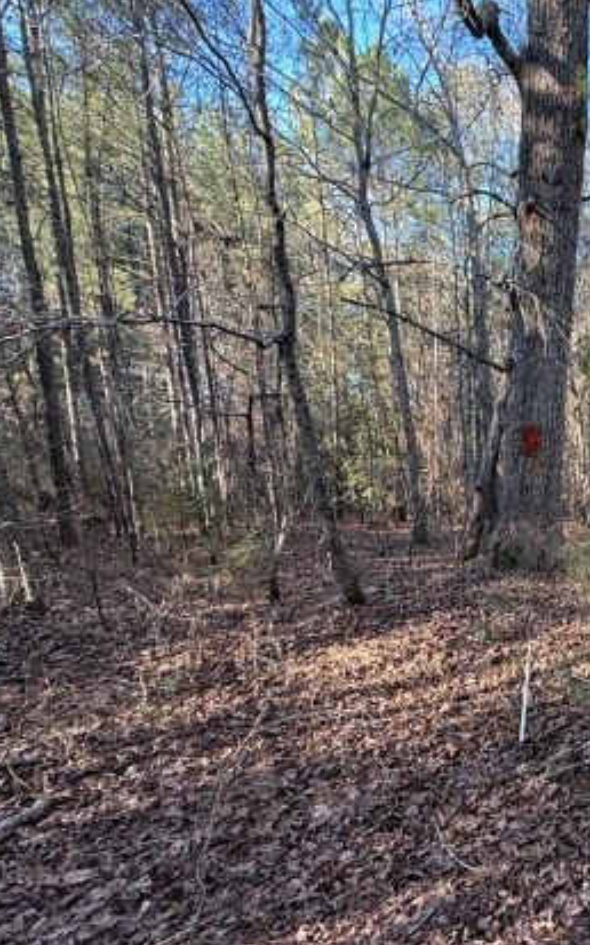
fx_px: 592
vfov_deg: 76.8
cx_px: 702
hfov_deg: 39.1
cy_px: 531
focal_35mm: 23
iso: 100
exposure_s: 1/99
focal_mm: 2.22
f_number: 2.2
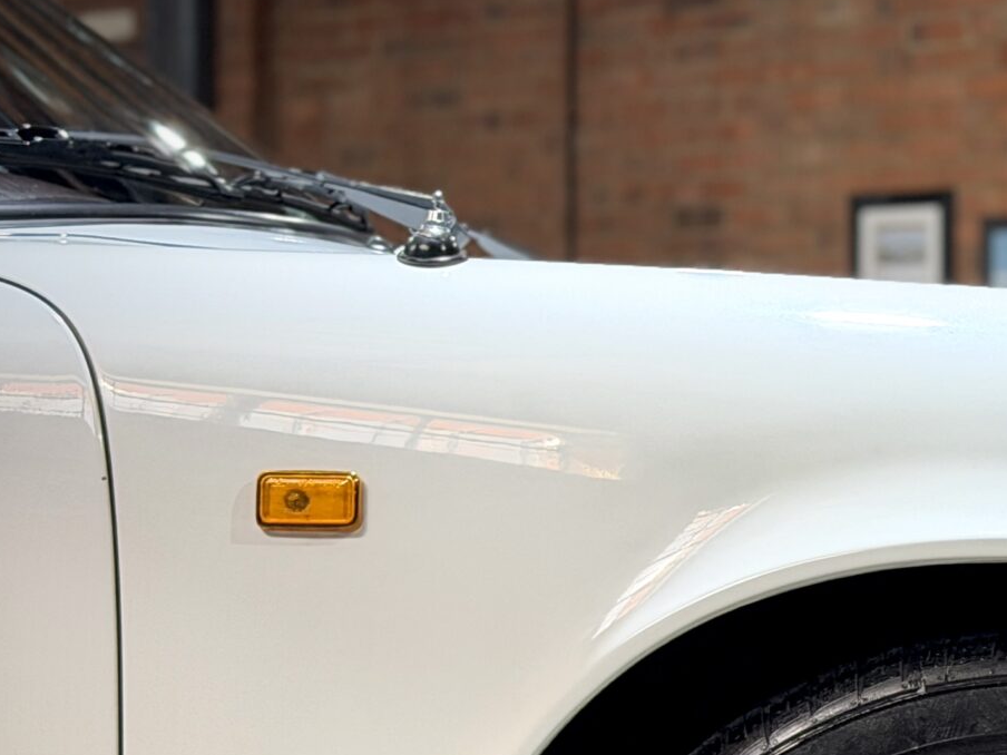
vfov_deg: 10.8
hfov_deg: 14.0
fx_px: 3956
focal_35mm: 136
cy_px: 825
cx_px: 1260
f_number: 1.78
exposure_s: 1/50
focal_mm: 6.76
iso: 160
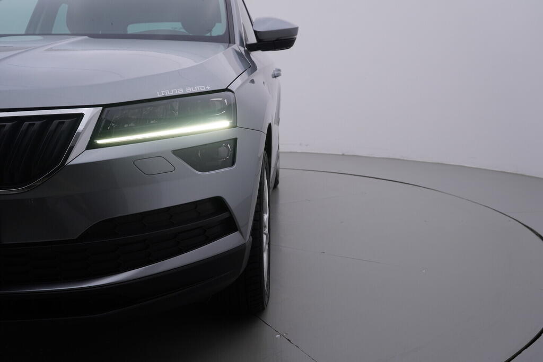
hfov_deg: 53.1
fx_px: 543
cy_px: 181
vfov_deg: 36.9
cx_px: 272
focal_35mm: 36
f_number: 5
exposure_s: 1/125
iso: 125
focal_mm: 24
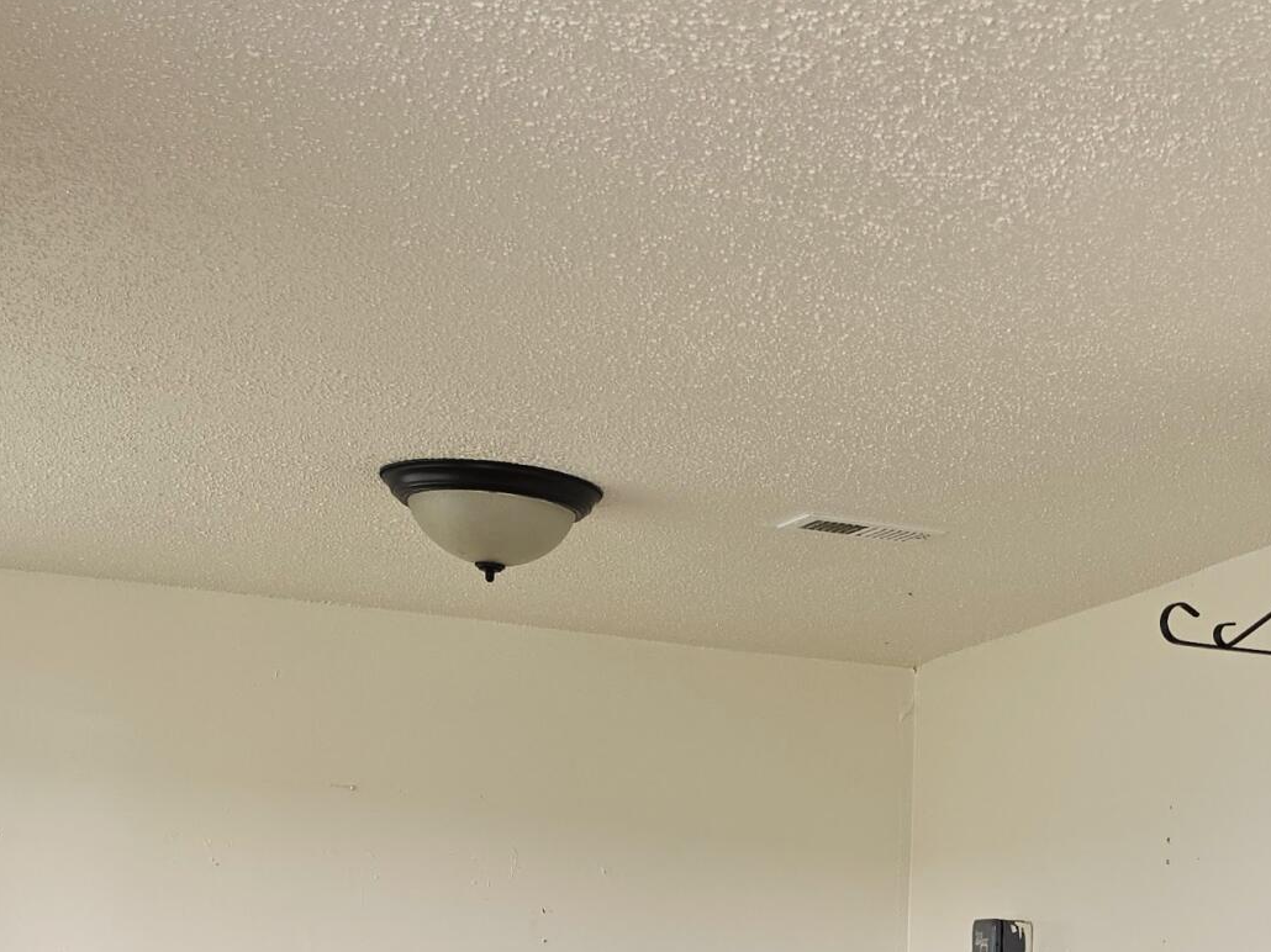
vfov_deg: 19.7
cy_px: 1317
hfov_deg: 28.2
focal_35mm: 67
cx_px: 1056
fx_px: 2459
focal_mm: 6.3
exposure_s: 1/60
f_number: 1.7
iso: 20
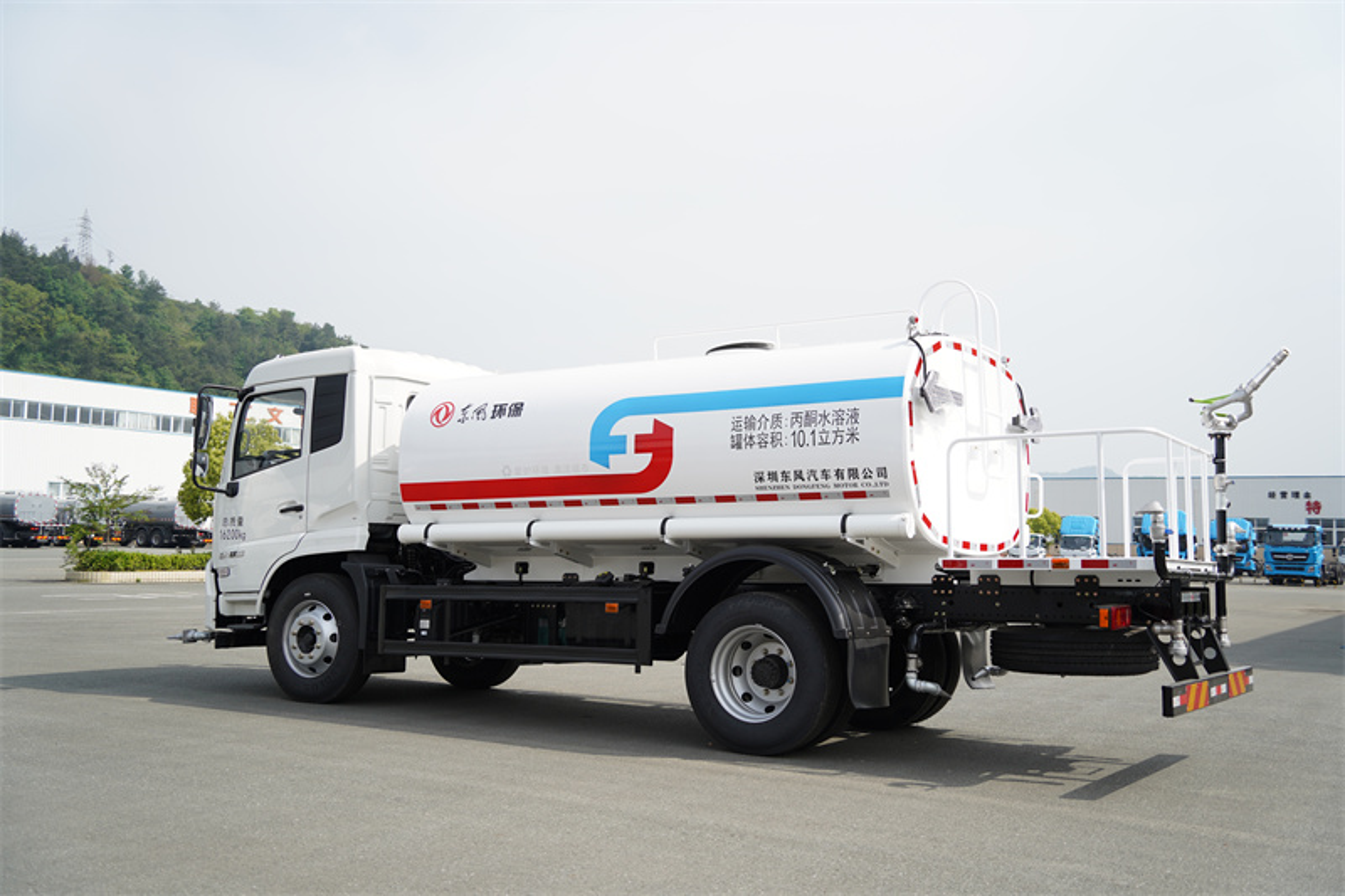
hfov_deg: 53.1
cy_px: 448
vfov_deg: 36.9
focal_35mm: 36
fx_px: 1345
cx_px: 672
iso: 125
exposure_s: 1/1250
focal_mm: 36
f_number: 3.2
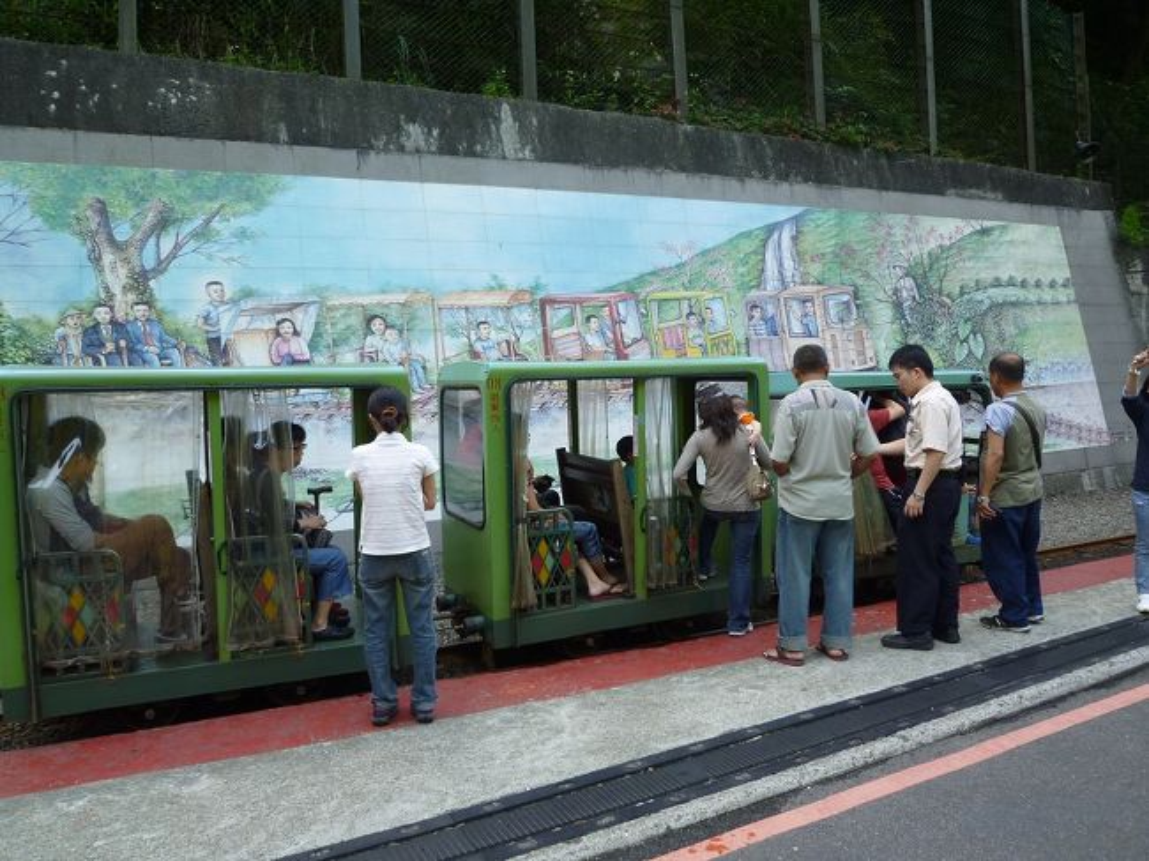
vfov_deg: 54.8
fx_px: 830
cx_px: 574
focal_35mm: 25
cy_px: 430
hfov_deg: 69.4
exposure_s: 1/80
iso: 80
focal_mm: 4.5
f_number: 2.8
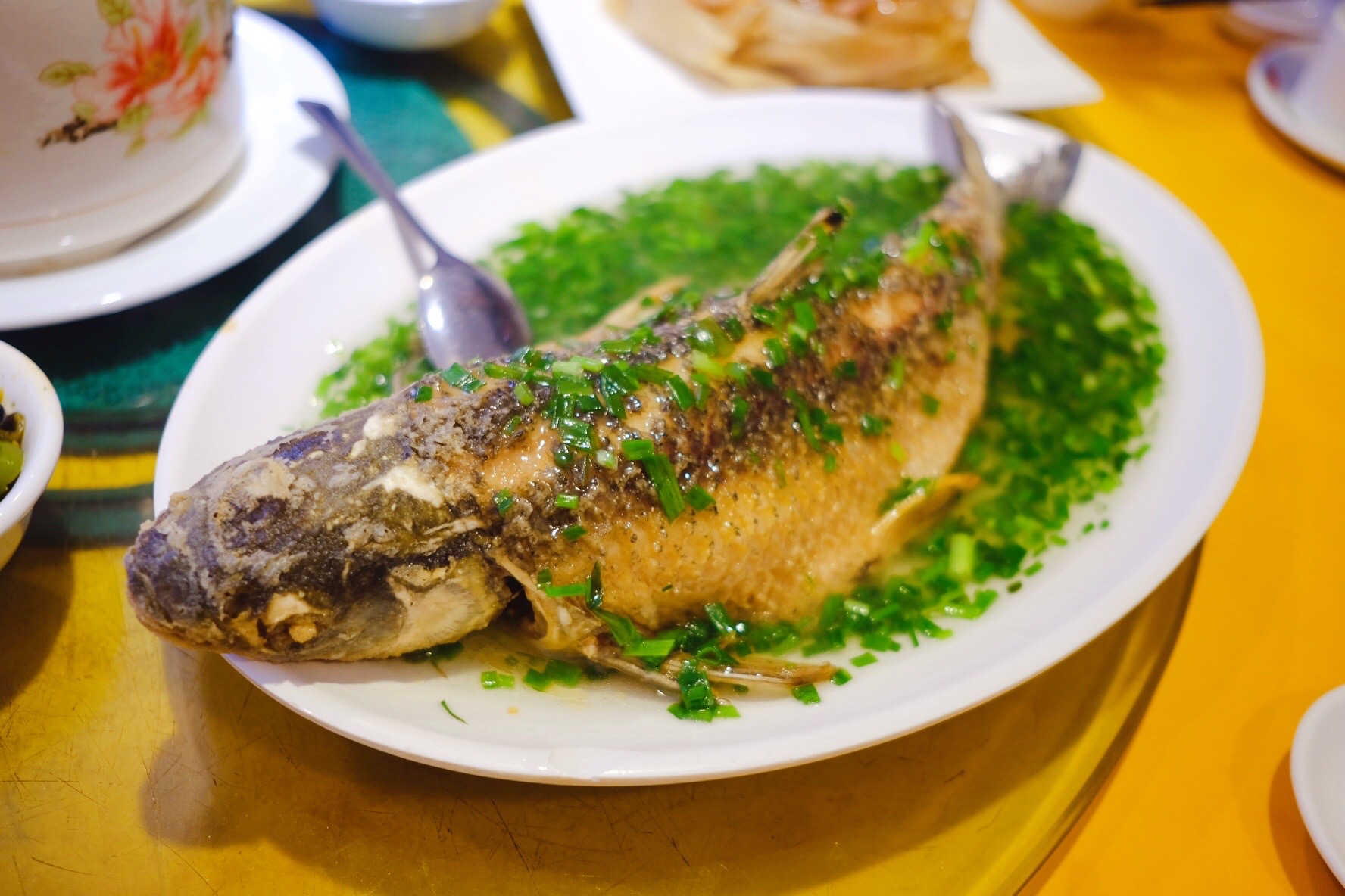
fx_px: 1308
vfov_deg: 37.9
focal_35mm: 35
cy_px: 448
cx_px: 672
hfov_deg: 54.4
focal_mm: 23
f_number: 2.2
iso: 320
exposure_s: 1/40
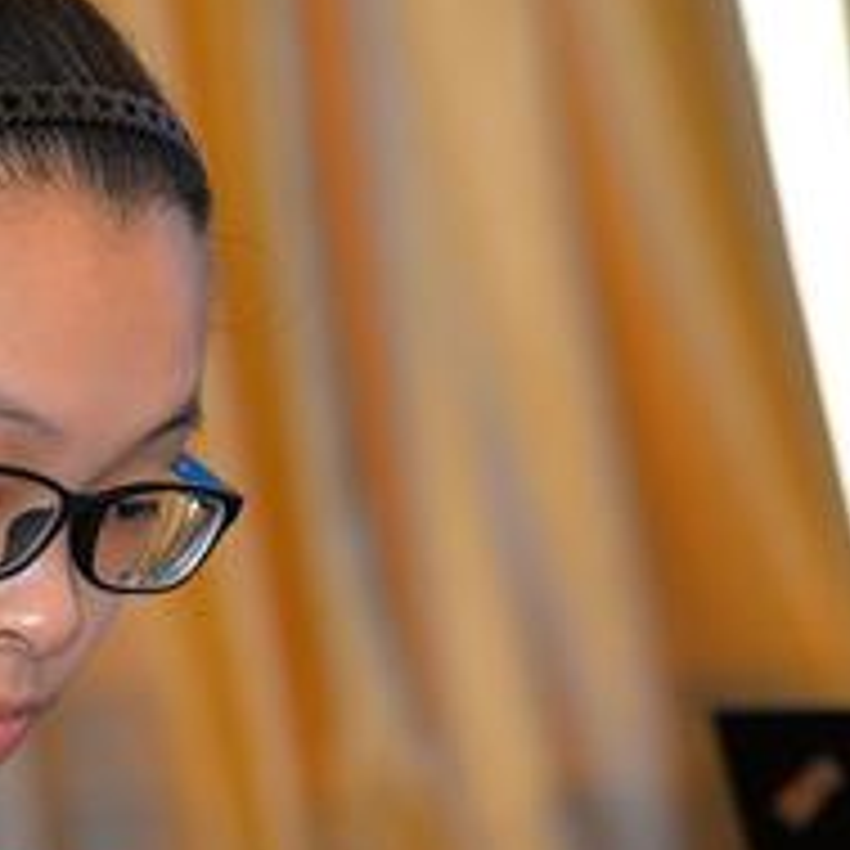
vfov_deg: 5.0
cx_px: -202
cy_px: 443
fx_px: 9723
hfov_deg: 5.0
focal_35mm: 350
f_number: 5
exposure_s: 1/100
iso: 1000
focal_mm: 120
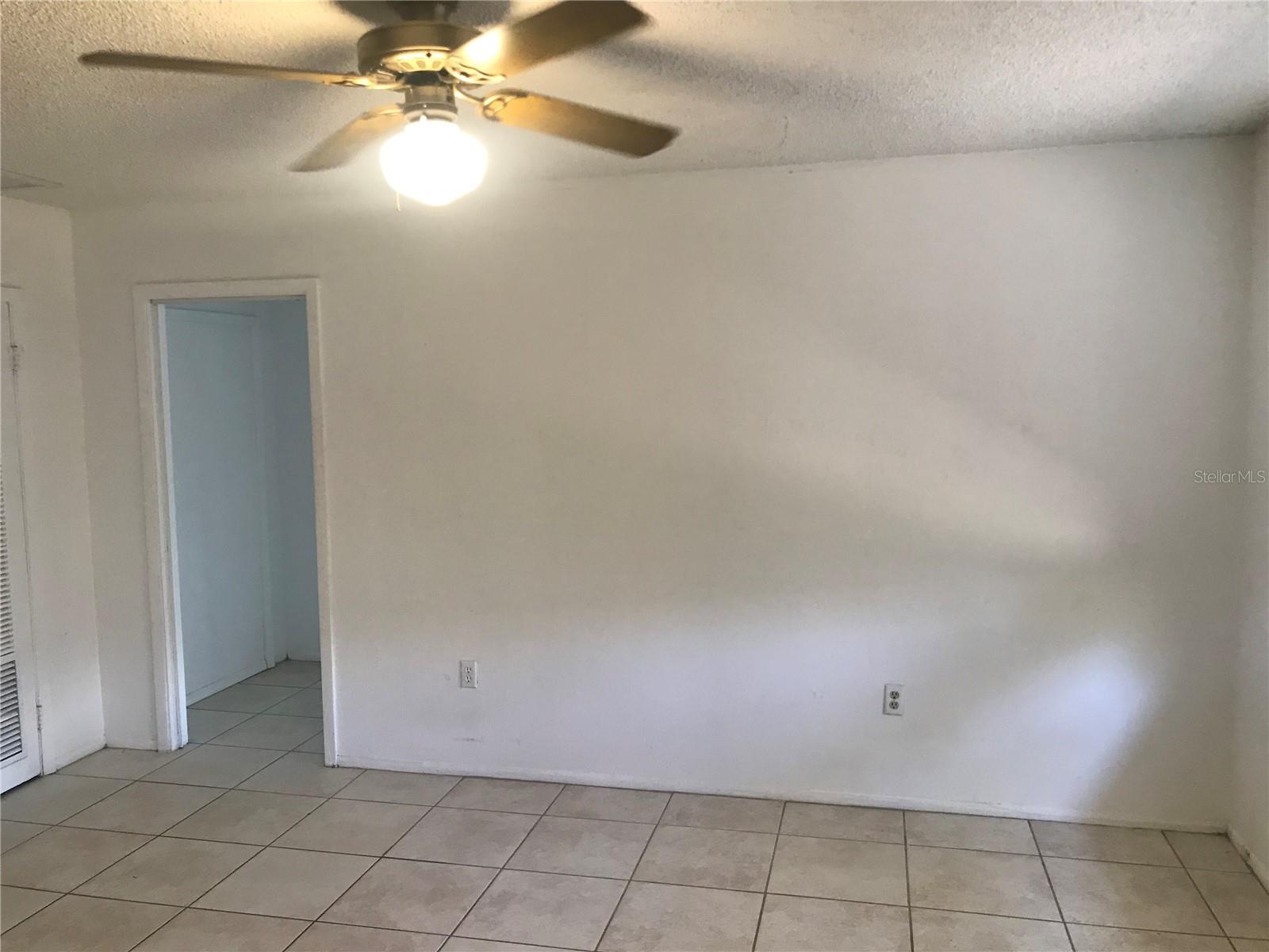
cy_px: 476
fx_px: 1026
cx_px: 634
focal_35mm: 28
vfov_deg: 49.7
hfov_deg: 63.4
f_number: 1.8
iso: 40
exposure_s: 1/24
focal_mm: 3.99
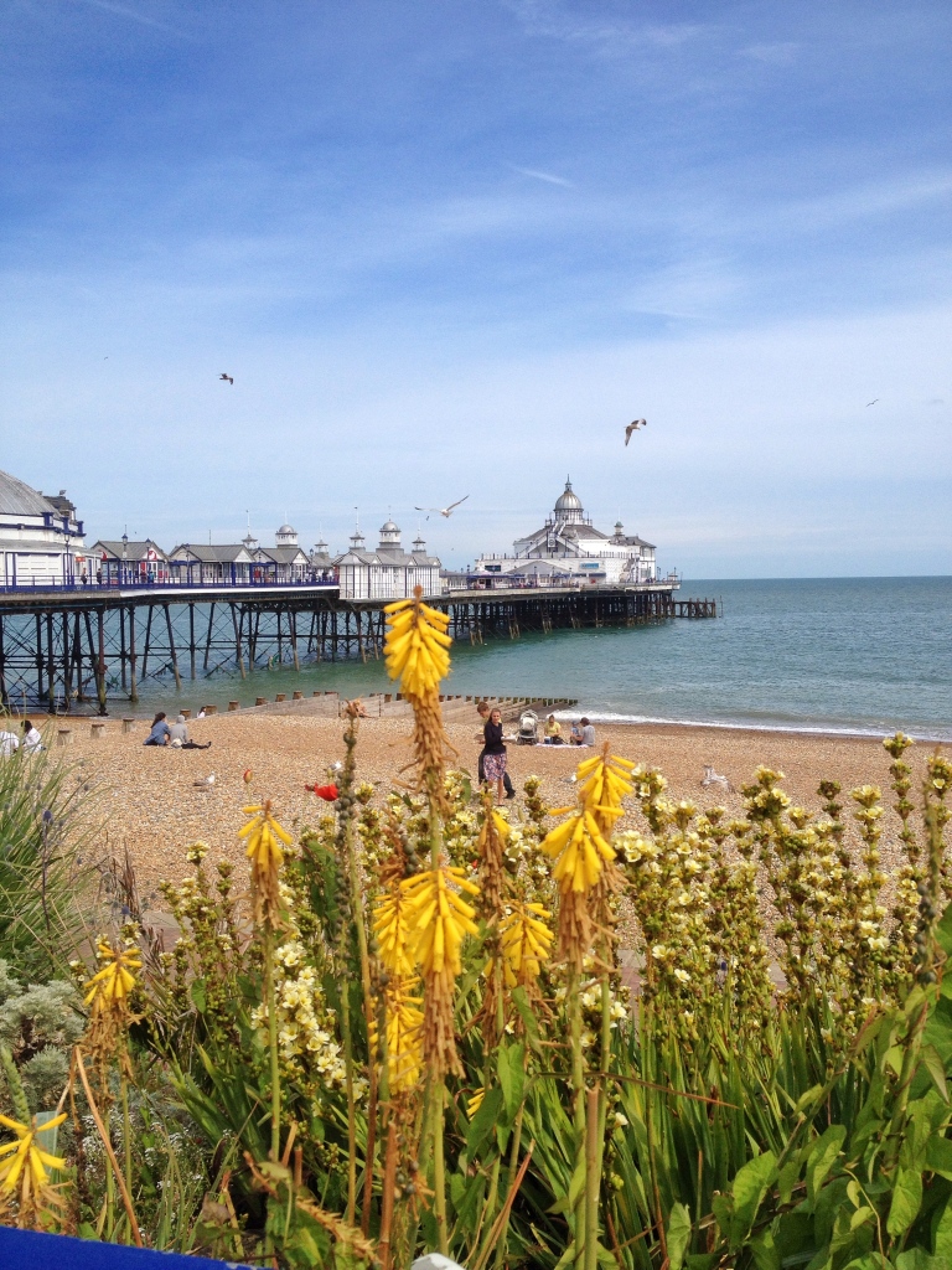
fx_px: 1283
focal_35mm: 35
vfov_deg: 52.6
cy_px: 635
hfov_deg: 40.7
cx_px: 476
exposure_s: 1/2045
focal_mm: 4.28
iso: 50
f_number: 2.4
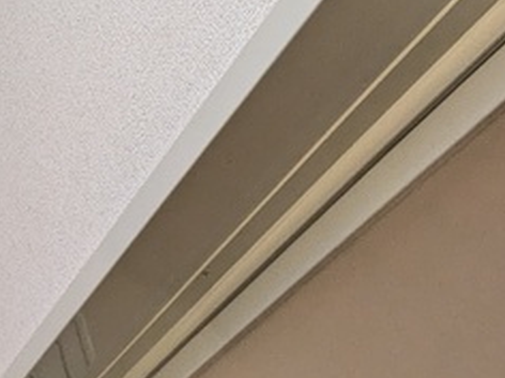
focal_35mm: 57
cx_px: -279
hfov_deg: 24.8
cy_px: -111
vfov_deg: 22.9
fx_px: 832
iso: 163
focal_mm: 1.83
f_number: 2.2
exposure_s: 1/60
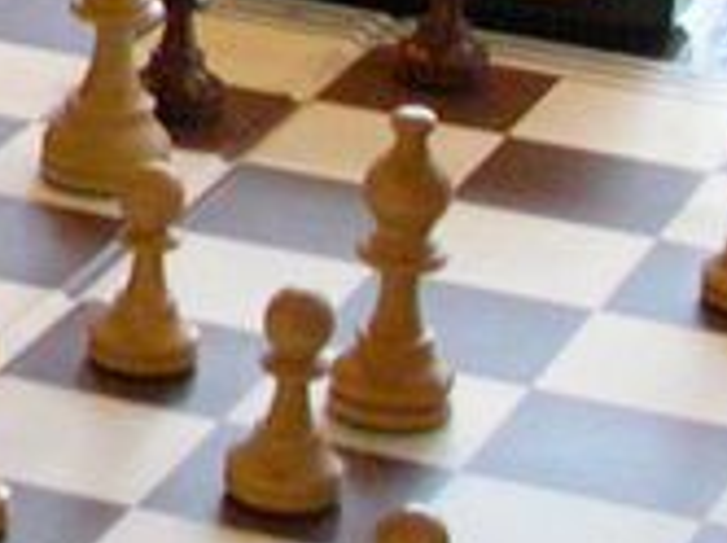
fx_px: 4928
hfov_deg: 8.1
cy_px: -552
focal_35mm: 235
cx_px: -674
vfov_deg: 6.1
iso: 400
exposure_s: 1/28.8
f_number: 2.6
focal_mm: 7.85
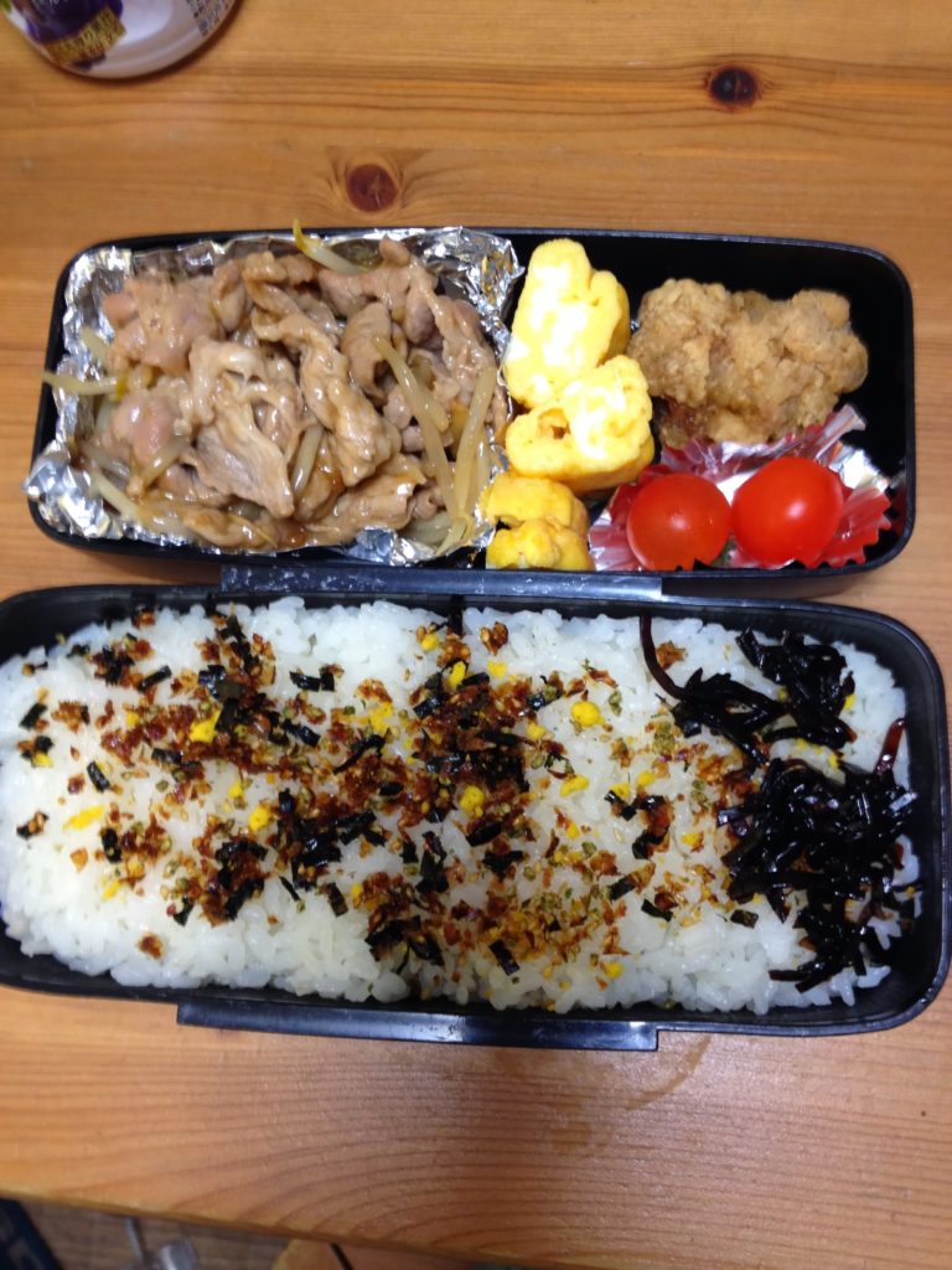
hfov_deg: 40.7
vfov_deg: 52.6
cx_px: 476
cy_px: 635
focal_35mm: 35
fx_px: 1283
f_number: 2.4
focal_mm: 4.28
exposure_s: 1/20
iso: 100
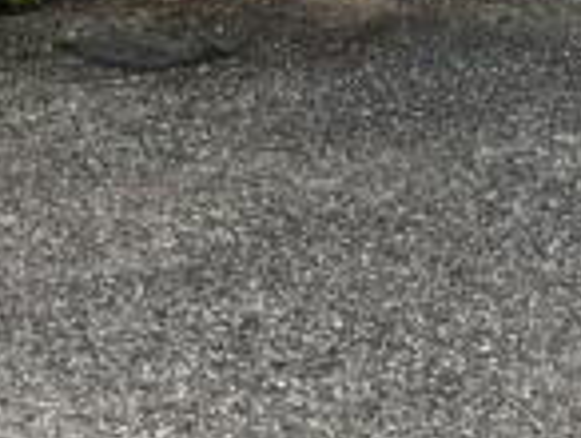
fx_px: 3060
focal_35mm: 182
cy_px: -888
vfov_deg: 7.2
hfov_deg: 10.3
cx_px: -394
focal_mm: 5.7
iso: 50
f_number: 1.5
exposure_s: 1/1100
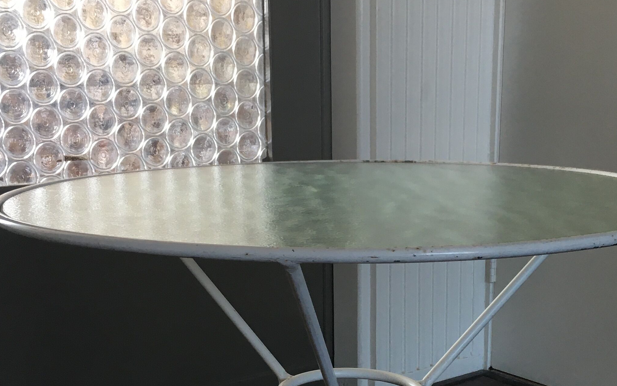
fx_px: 1026
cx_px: 354
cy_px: 346
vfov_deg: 20.9
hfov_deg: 33.4
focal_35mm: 61
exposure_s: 1/33
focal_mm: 4.15
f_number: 2.2
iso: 25
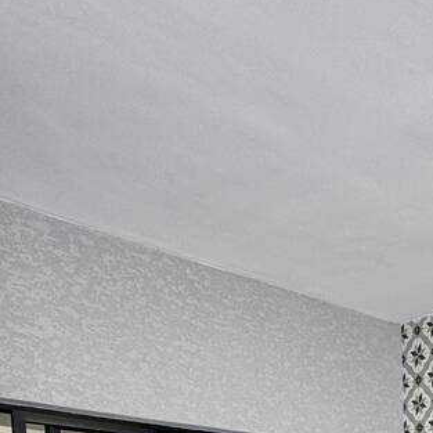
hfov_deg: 27.7
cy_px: 683
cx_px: 465
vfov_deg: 23.0
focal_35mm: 57
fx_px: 807
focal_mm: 2.22
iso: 40
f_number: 2.2
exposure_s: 1/173
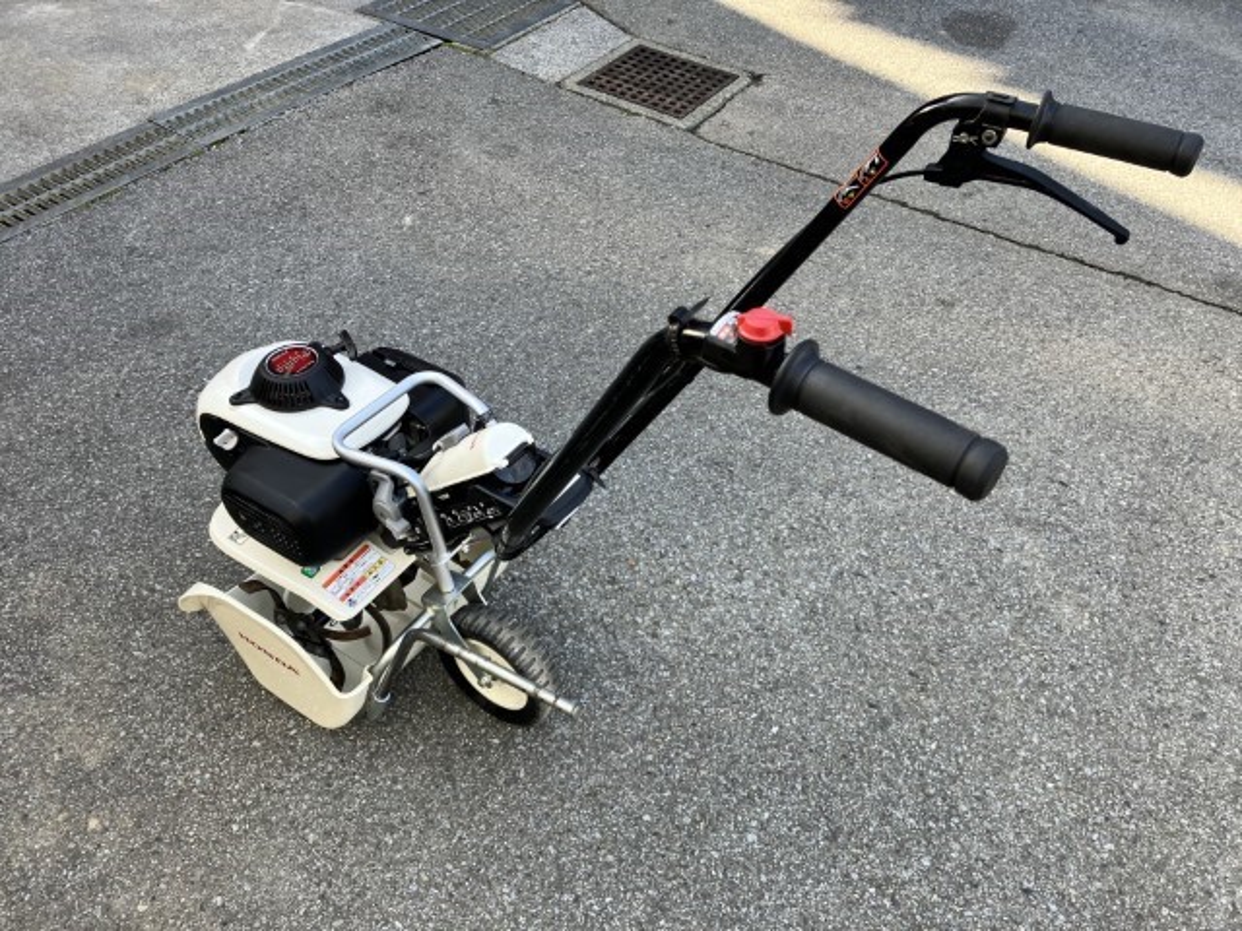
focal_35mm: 28
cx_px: 621
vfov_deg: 49.7
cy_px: 466
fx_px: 1005
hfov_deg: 63.4
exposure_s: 1/136
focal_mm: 3.99
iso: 25
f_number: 1.8
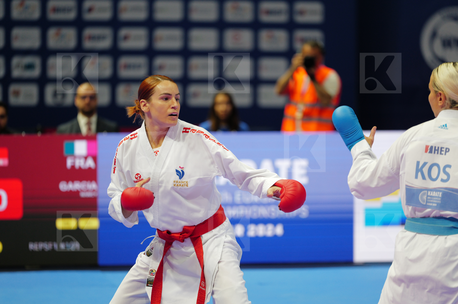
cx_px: 229
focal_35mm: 180
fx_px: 2286
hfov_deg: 11.4
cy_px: 152
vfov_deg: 7.6
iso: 2000
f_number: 2.8
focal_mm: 180
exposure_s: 1/1000
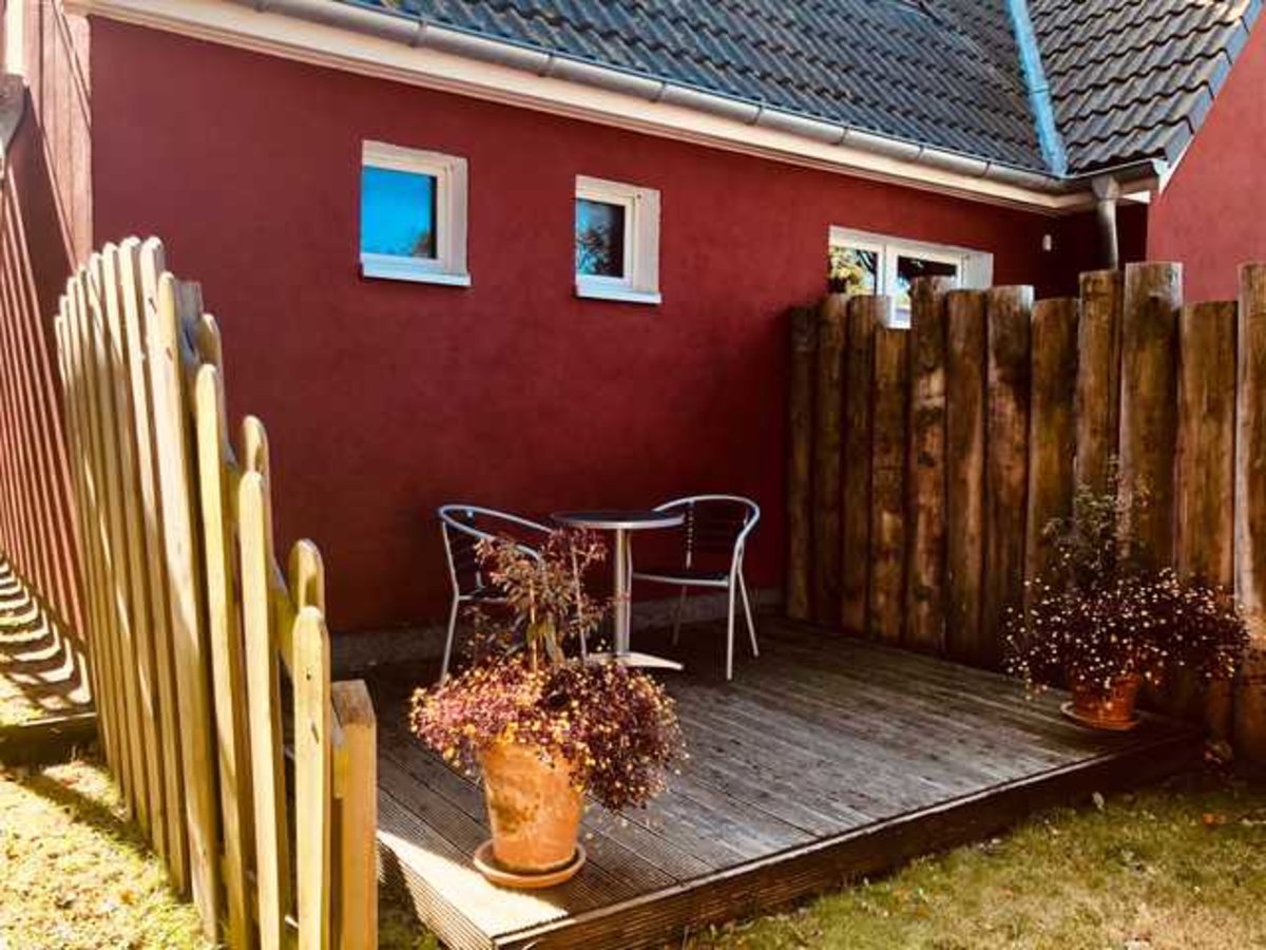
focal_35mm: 28
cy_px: 475
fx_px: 1024
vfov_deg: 49.7
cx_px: 633
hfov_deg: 63.4
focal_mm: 4
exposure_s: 1/120
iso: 40
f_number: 1.8
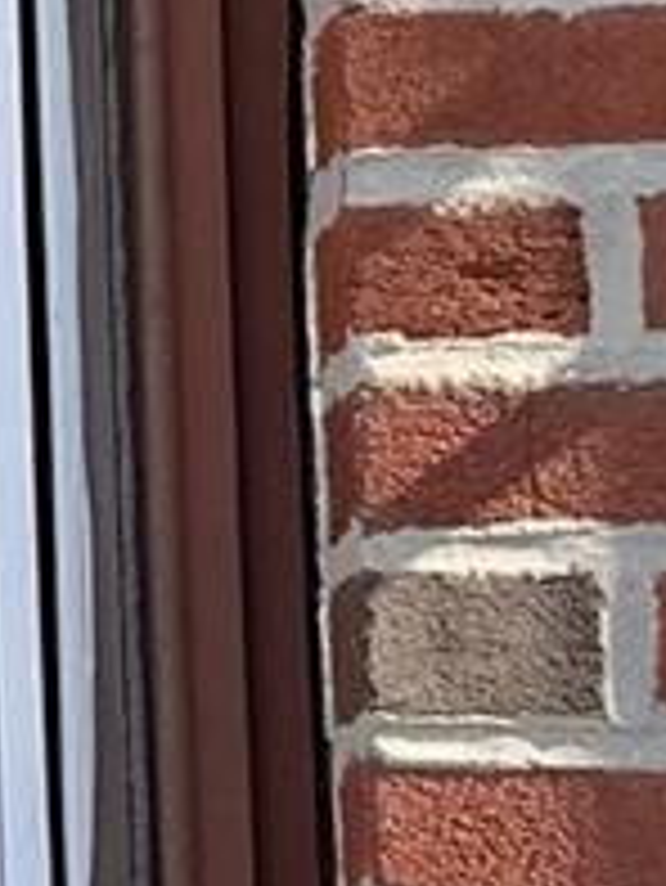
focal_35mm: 203
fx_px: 5202
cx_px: -1089
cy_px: 535
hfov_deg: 6.8
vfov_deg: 9.7
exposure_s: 1/485
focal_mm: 4.25
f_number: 1.8
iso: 25
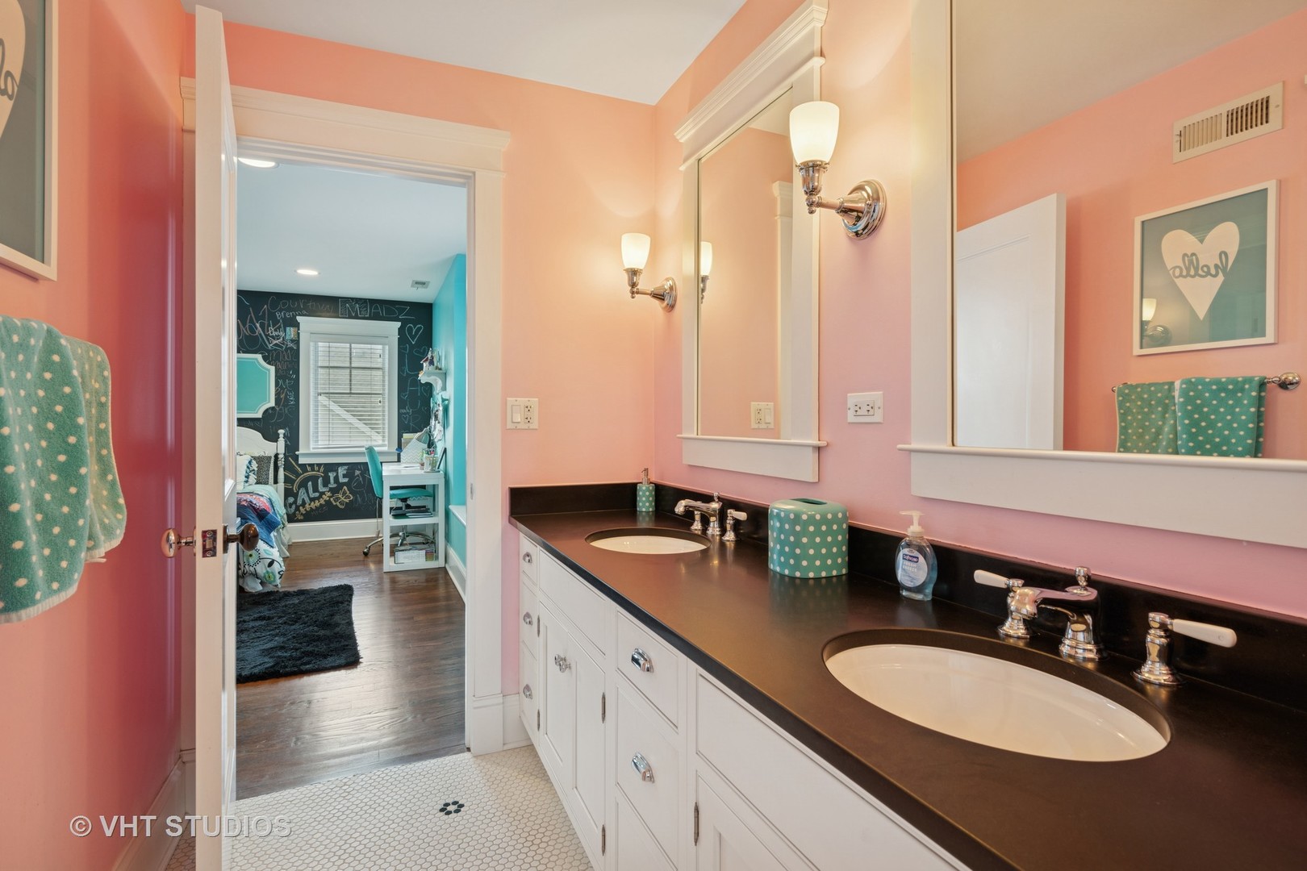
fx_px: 635
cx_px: 654
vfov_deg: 68.9
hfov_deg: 91.6
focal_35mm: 18
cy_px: 436
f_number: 9
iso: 200
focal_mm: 17.5
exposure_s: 1/6
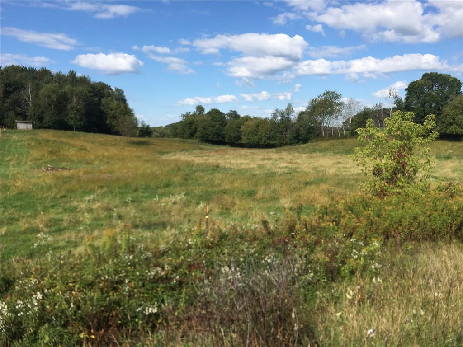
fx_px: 388
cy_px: 174
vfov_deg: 48.2
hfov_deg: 61.7
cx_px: 232
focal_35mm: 29
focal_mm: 4.15
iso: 25
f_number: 2.2
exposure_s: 1/1876
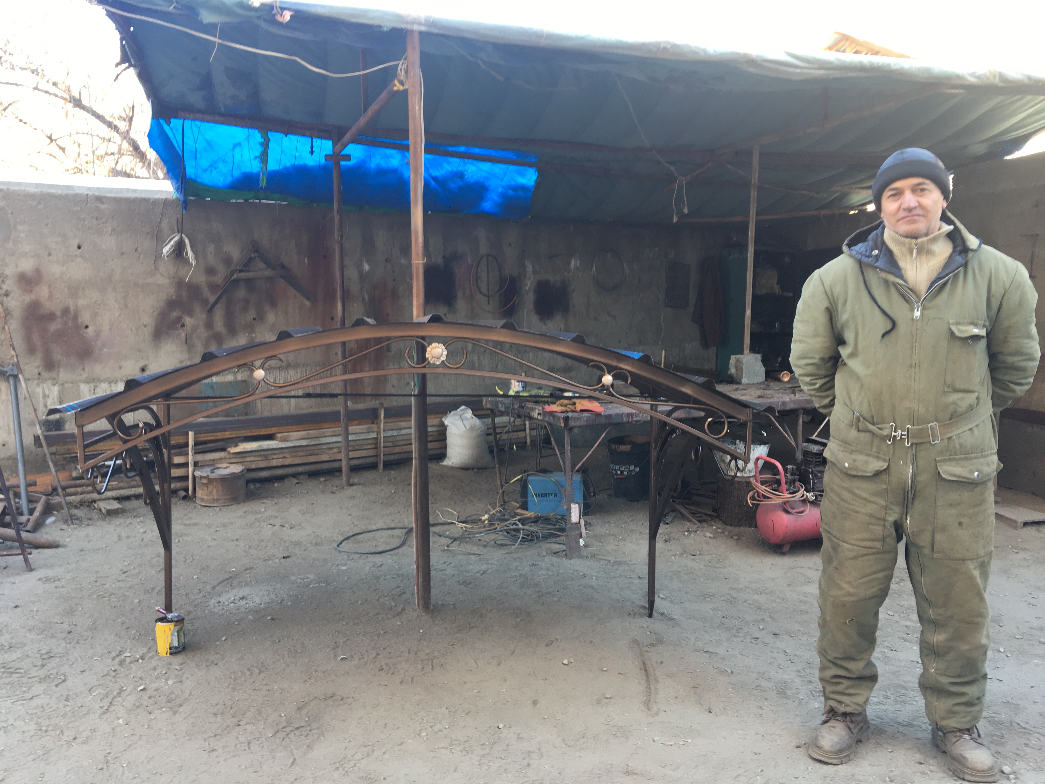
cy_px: 392
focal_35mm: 29
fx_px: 875
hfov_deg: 61.7
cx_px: 522
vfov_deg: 48.2
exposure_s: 1/50
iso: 32
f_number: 2.2
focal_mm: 4.15
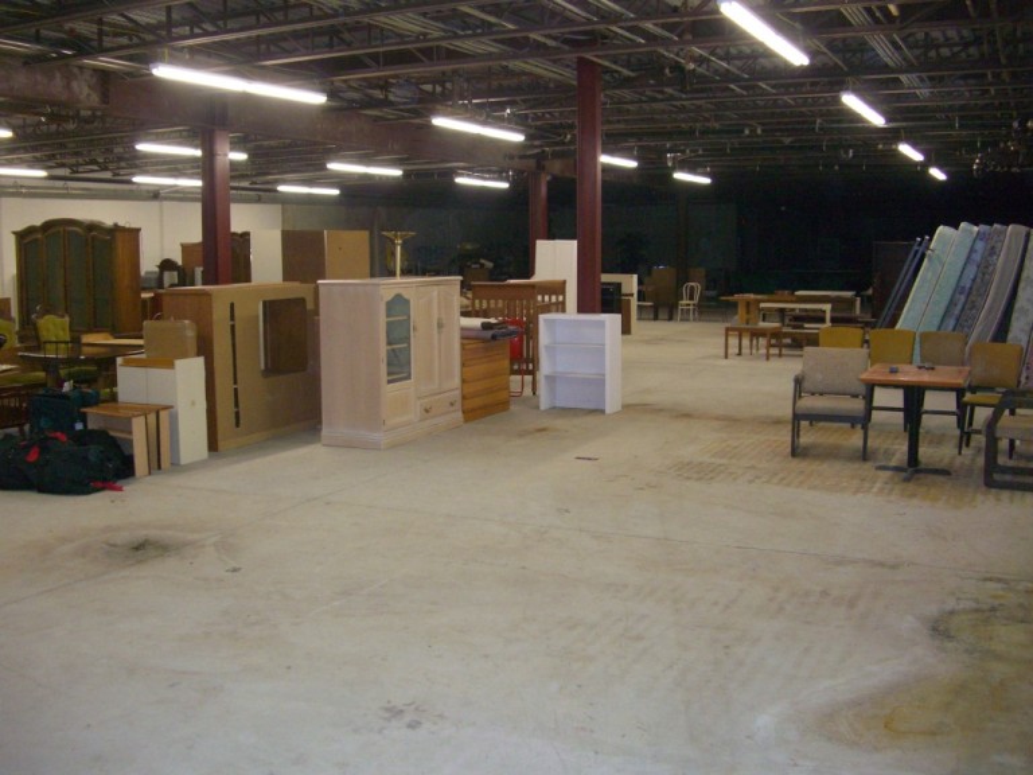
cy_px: 388
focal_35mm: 38
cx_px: 516
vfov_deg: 37.7
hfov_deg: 49.0
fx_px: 1134
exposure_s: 1/60
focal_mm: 7.9
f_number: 2.8
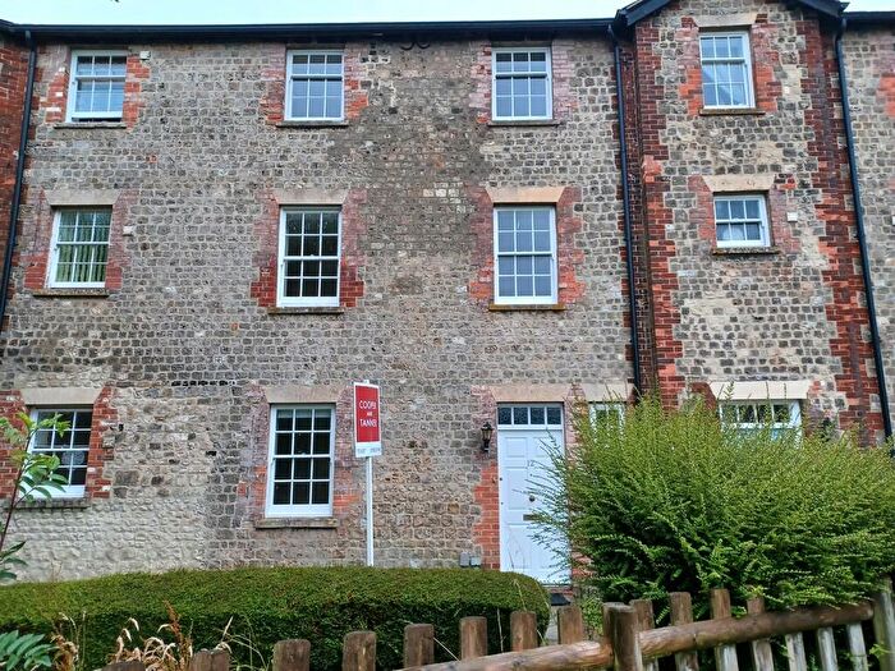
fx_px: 646
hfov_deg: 69.4
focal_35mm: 25
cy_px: 336
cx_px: 448
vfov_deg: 54.9
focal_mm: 4.6
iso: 64
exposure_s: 1/50
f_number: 1.8
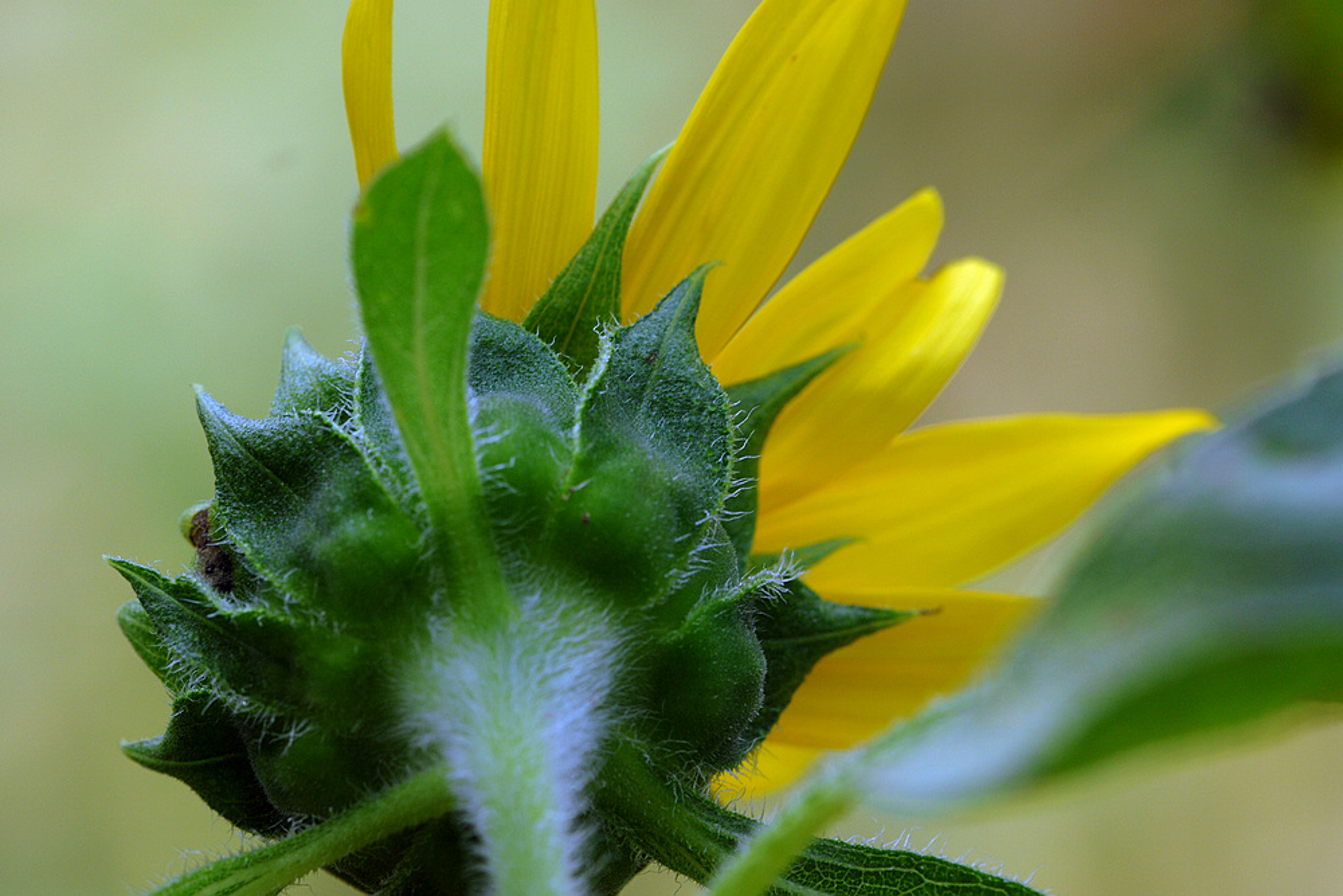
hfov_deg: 6.9
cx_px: 672
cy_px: 448
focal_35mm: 300
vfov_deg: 4.6
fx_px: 11193
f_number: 10
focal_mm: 200
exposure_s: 1/160
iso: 200
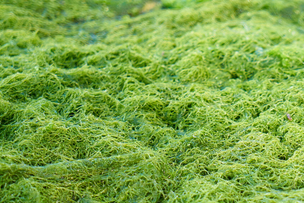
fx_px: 1698
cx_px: 448
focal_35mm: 201
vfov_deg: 6.8
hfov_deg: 9.9
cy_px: 140
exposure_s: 1/400
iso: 400
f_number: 4
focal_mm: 66
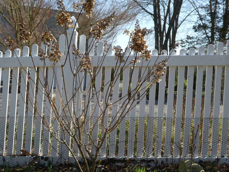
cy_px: 86
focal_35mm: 37
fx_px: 245
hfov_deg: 50.1
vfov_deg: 38.7
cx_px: 114
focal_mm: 6.7
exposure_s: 1/500
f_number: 3.7
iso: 80
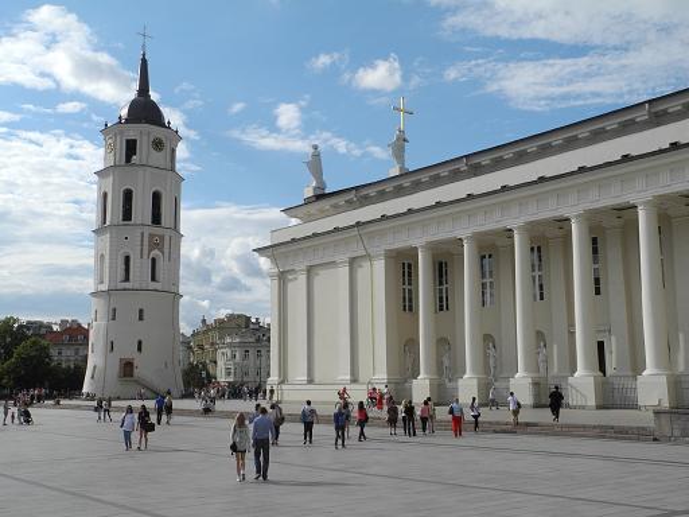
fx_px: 816
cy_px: 258
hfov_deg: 45.8
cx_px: 344
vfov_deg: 35.1
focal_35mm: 41
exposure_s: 1/1000
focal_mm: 8.8
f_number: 5
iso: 100
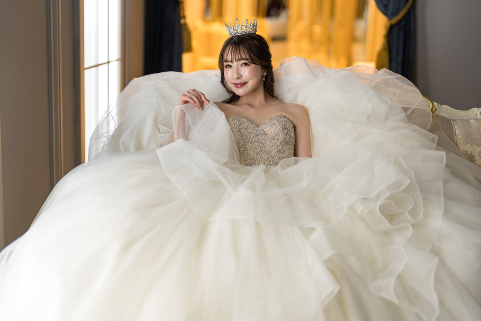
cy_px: 160
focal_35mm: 50
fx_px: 668
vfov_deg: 27.0
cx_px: 240
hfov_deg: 39.6
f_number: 1.4
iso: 80
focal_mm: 50
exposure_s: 1/50
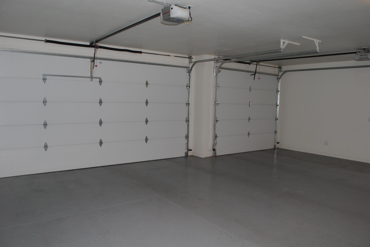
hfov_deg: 67.3
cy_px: 124
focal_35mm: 27
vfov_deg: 48.0
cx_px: 185
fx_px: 278
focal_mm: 18
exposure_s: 1/60
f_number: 7.1
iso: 400
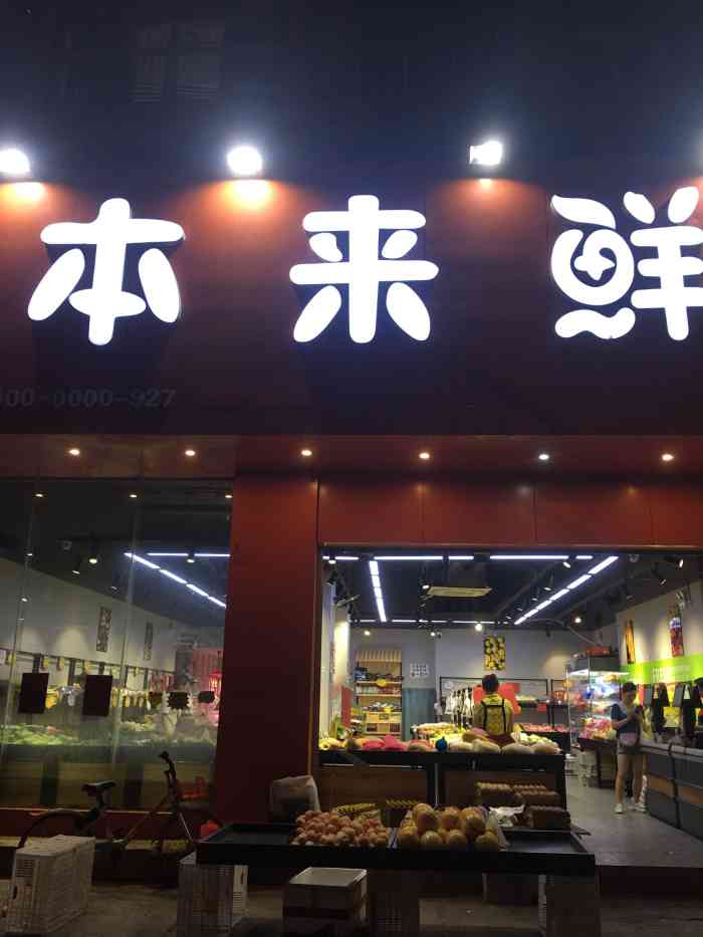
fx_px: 785
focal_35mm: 29
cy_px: 468
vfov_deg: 61.7
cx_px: 352
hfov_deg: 48.2
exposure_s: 1/33
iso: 50
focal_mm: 4.15
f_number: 2.2
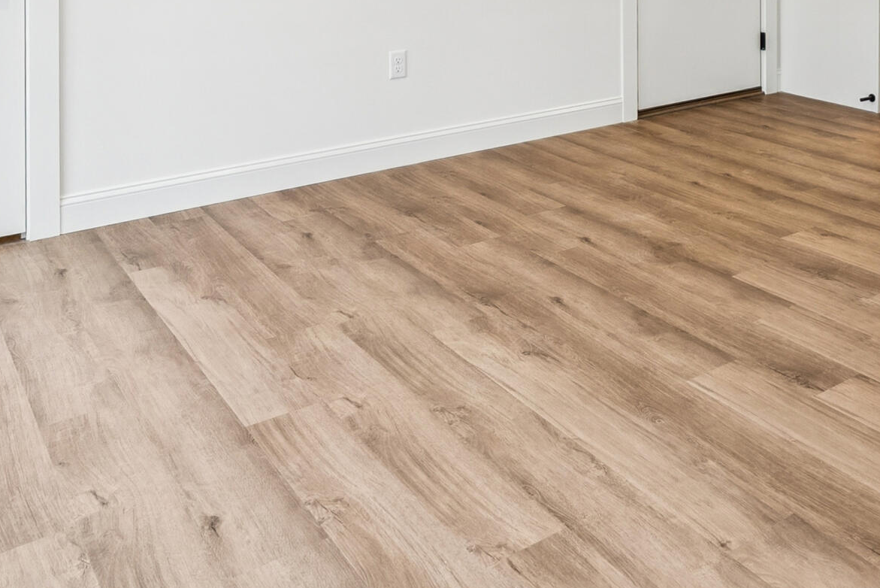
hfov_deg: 44.9
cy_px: -110
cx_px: 713
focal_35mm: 41
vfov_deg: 28.6
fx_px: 1003
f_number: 4
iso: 320
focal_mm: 16
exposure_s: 1/40
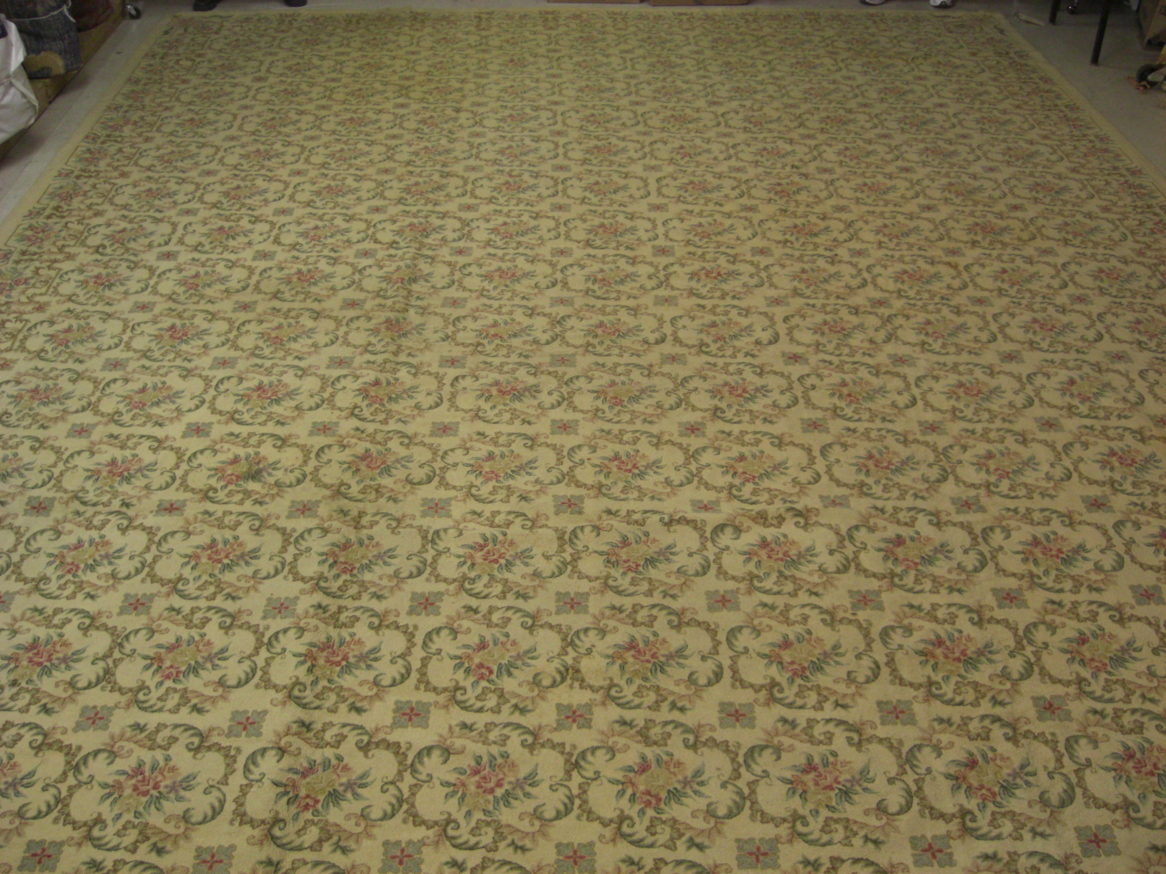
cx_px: 583
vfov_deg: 37.7
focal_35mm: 38
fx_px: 1280
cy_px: 437
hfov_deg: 49.0
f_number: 2.8
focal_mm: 7.9
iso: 400
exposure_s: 1/60
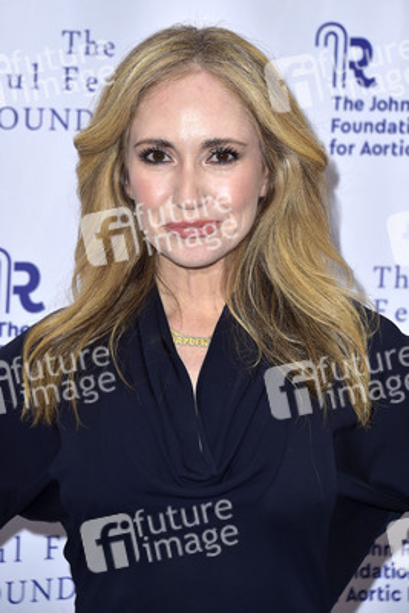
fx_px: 2298
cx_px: 204
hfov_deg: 10.2
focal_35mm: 135
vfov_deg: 15.2
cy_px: 306
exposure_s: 1/250
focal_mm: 135
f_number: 6.3
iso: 400
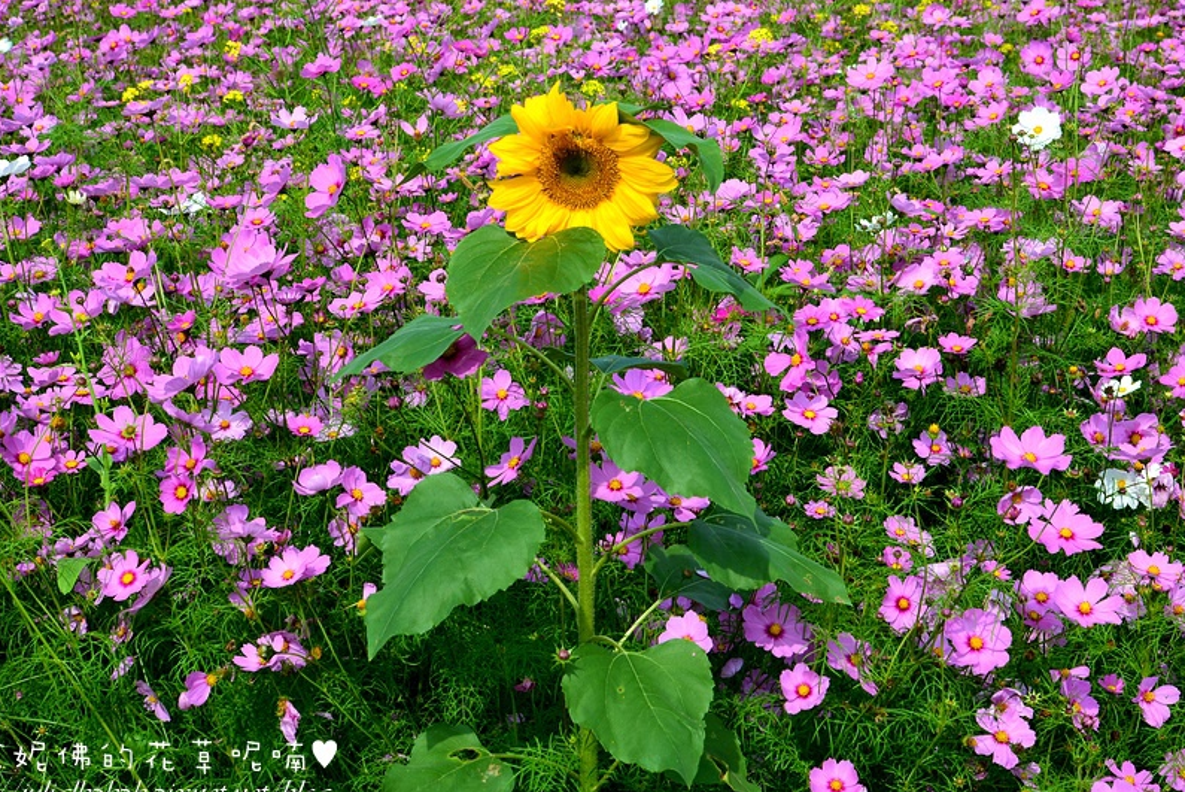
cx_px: 696
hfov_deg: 30.0
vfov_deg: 20.3
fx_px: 2207
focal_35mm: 67
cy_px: 310
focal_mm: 52
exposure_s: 1/160
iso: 100
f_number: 11
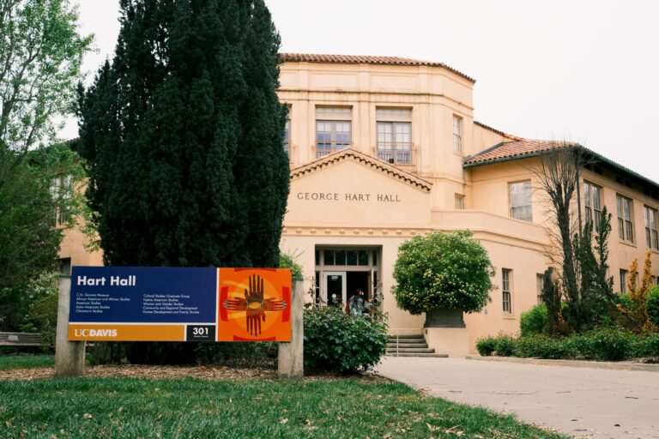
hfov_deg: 47.4
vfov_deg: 32.6
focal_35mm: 41
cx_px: 330
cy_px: 220
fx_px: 750
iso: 1250
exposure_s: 1/1000
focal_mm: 27
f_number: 8
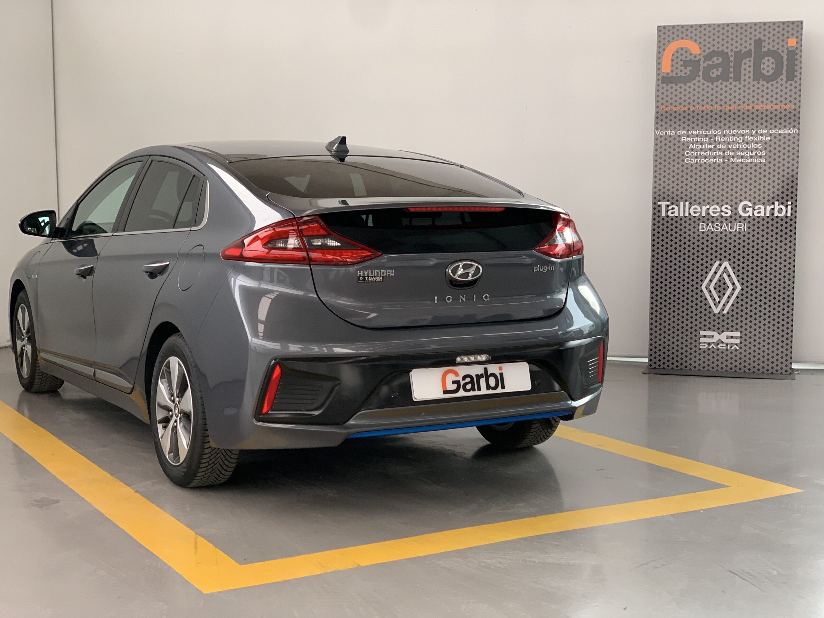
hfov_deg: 36.8
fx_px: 1238
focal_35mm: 52
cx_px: 412
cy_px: 309
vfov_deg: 28.0
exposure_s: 1/65
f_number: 2.4
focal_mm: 6
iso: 125
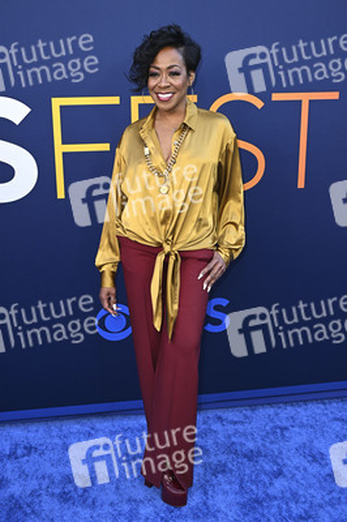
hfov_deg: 34.2
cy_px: 261
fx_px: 565
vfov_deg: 49.6
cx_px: 174
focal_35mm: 39
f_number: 5.6
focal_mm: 39
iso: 640
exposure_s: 1/200
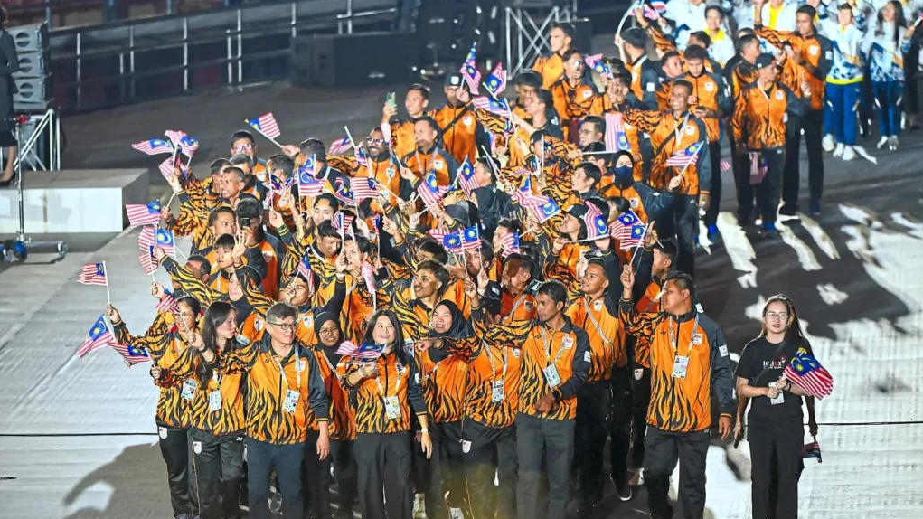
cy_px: 296
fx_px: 10278
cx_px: 461
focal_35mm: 420
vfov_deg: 2.9
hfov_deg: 5.1
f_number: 6
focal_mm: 400
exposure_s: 1/250
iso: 3200
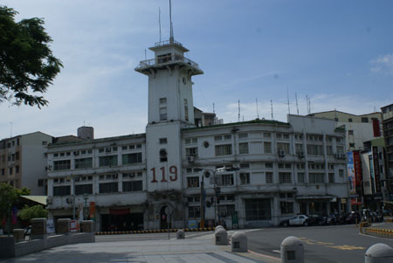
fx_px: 492
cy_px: 132
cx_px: 196
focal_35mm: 45
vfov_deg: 29.9
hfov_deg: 43.6
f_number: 13
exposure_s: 1/250
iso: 100
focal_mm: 30
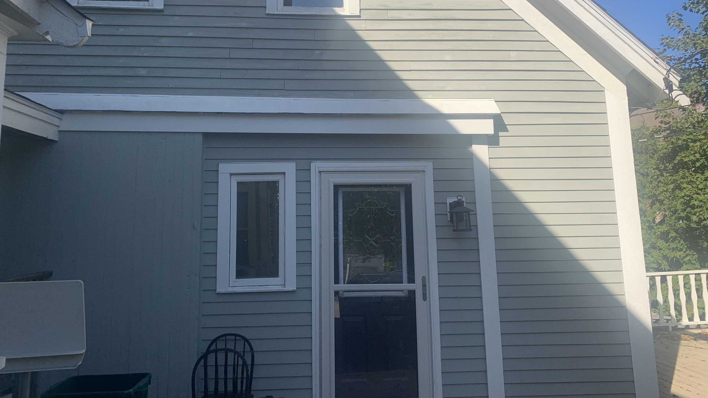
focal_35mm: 29
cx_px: 346
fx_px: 544
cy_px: 150
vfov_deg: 39.9
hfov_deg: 66.1
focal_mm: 4.25
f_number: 1.8
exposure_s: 1/1880
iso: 25
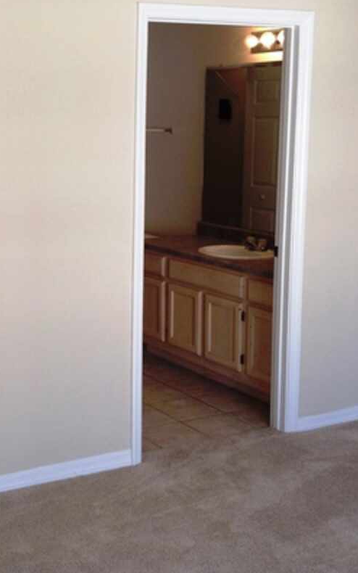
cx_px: 53
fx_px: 936
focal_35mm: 60
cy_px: 228
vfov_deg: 33.9
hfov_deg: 21.3
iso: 50
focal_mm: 4.28
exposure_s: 1/30
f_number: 2.4
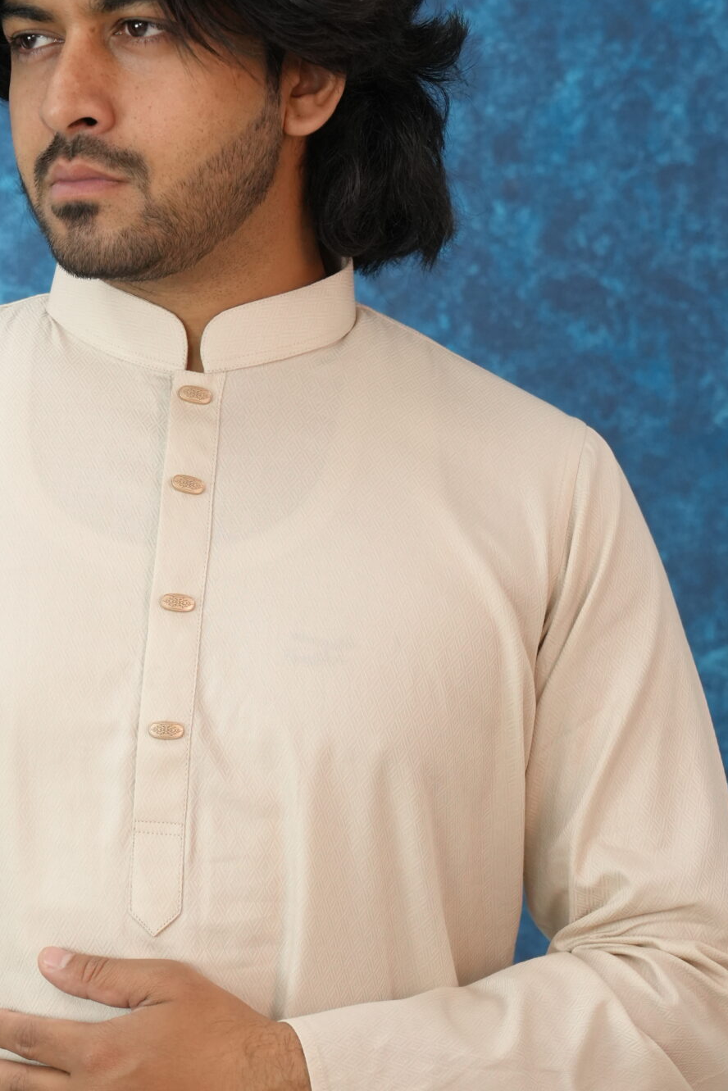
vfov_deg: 20.4
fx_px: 3032
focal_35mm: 100
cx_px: 162
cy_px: 566
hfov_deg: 13.6
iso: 1600
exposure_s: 1/320
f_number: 4.5
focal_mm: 52
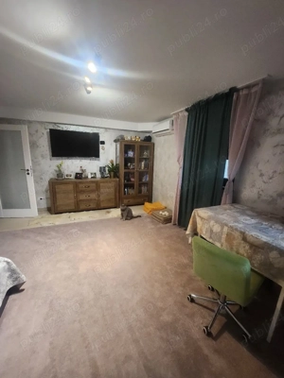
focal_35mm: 13
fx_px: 142
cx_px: 142
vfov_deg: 106.2
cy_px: 189
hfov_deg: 89.9
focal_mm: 1.7
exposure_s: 1/33.4
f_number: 2.2
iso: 500
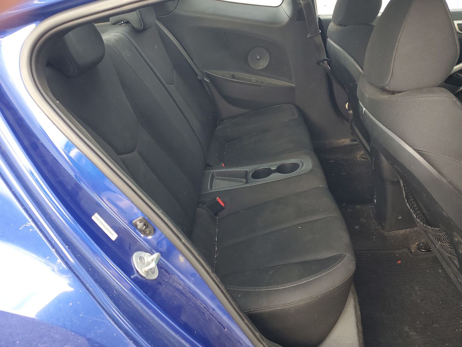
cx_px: 231
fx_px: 347
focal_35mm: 26
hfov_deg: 67.3
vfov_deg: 53.1
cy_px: 174
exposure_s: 1/120
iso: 96
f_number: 1.5
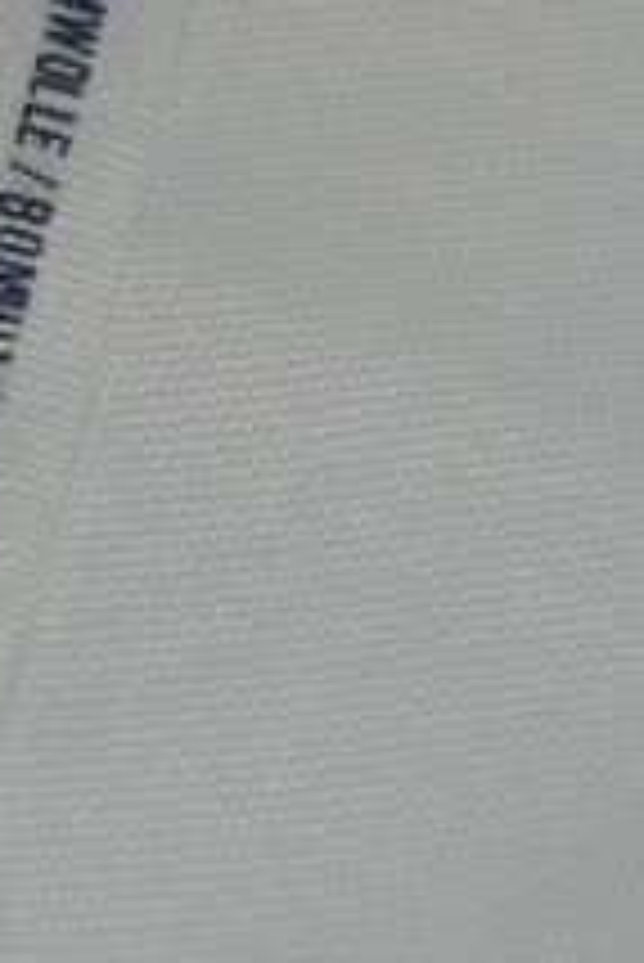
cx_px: -1281
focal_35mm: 373
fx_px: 9992
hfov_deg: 3.6
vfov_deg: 5.5
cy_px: 284
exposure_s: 1/60
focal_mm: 46
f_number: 5.3
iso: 100
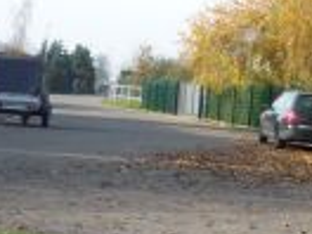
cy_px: 66
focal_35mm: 116
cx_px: 329
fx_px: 1046
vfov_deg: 12.7
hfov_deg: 16.5
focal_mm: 5.2
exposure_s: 1/250
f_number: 4
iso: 100
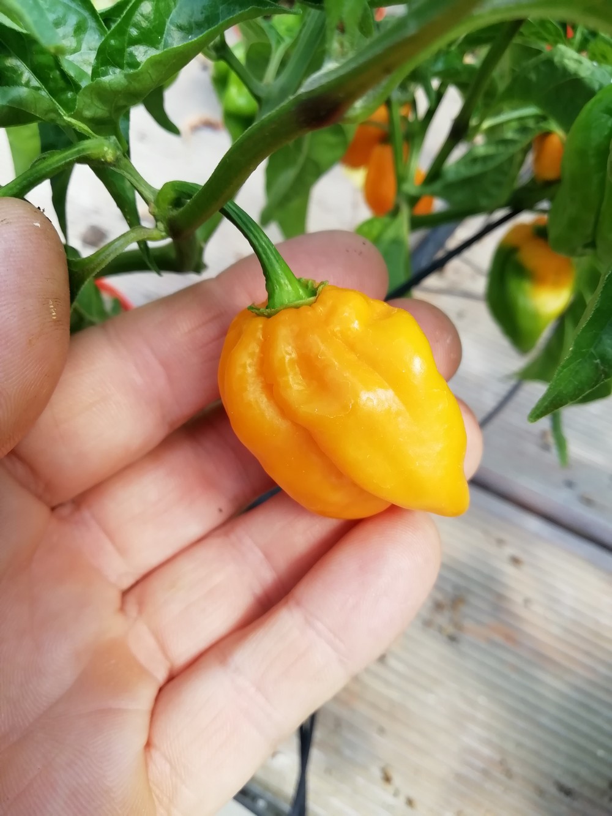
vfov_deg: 67.3
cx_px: 306
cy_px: 408
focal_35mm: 26
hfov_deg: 53.1
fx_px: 613
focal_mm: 3.21
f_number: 2.2
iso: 50
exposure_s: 1/184
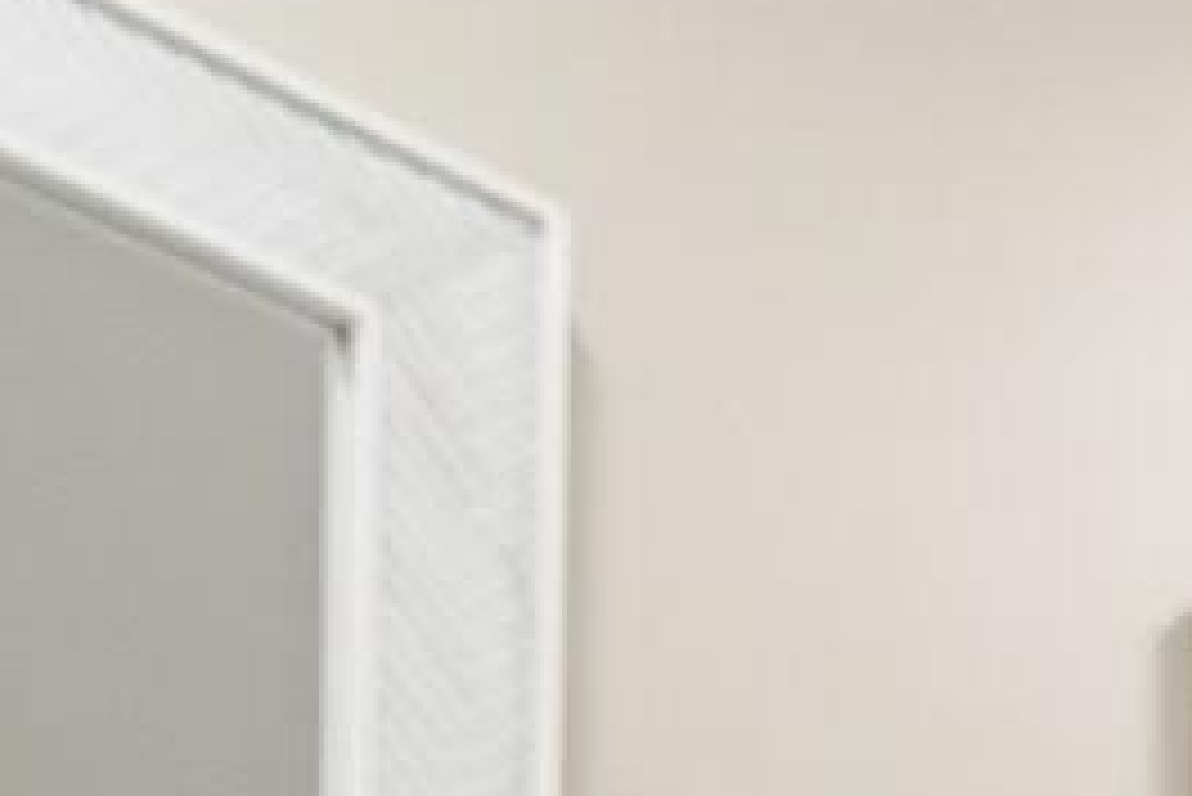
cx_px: 2371
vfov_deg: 9.0
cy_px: 2642
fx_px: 3743
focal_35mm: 113
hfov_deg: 14.9
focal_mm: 10
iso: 125
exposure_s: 1/200
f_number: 5.6
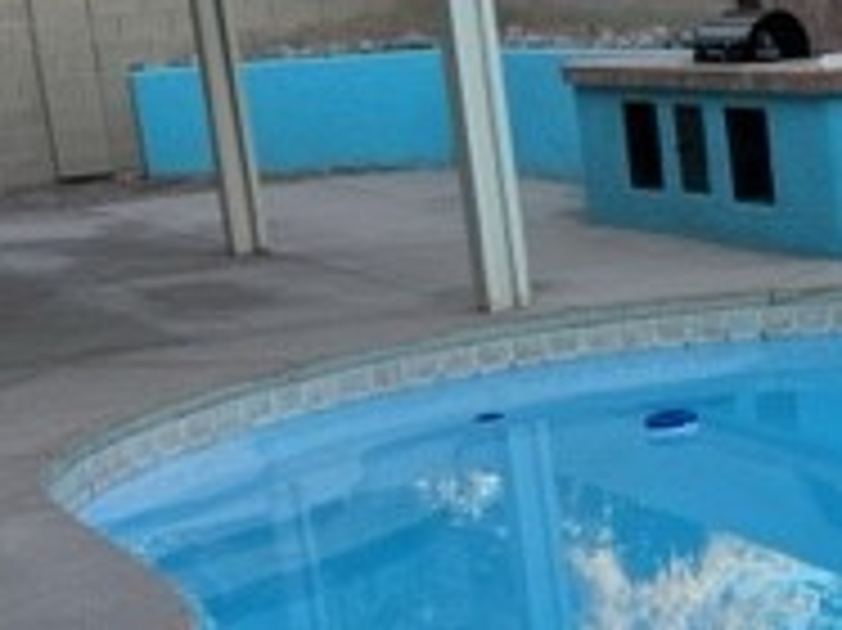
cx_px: 1045
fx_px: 2163
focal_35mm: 89
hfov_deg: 20.4
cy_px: 414
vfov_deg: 16.5
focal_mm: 5.7
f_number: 1.5
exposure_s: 1/249
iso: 40
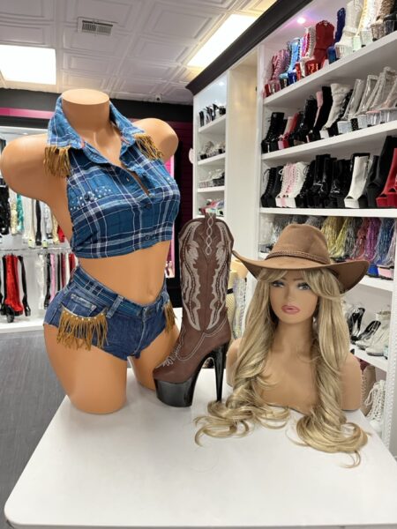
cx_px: 198
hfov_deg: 53.1
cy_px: 264
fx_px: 398
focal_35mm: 26
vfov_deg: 67.3
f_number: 1.6
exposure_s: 1/60
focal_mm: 5.1
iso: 200
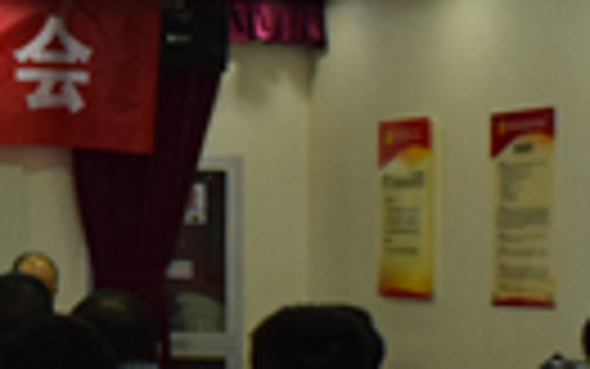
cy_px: 72
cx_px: -383
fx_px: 2542
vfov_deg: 8.3
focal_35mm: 158
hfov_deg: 12.4
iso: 800
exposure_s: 1/100
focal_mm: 18
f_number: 5
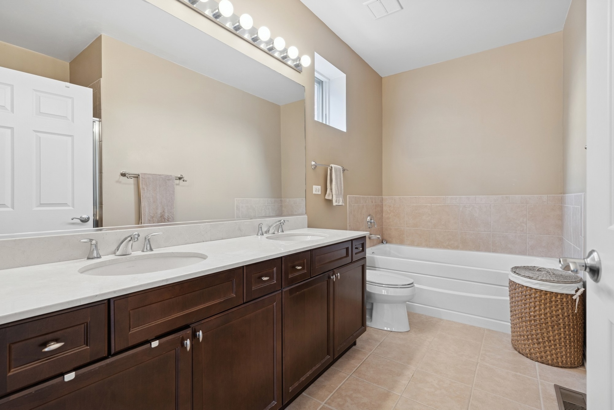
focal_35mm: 16
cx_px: 307
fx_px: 273
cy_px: 205
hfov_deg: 96.7
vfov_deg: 73.7
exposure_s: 1/25
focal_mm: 16
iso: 320
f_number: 8
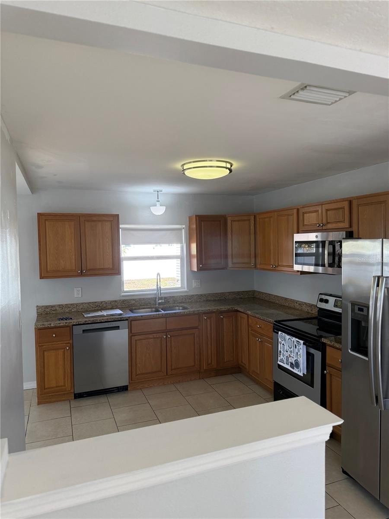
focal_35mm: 24
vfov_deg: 71.6
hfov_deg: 56.8
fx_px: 360
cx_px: 194
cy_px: 260
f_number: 1.78
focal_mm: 6.76
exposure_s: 1/237
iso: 160
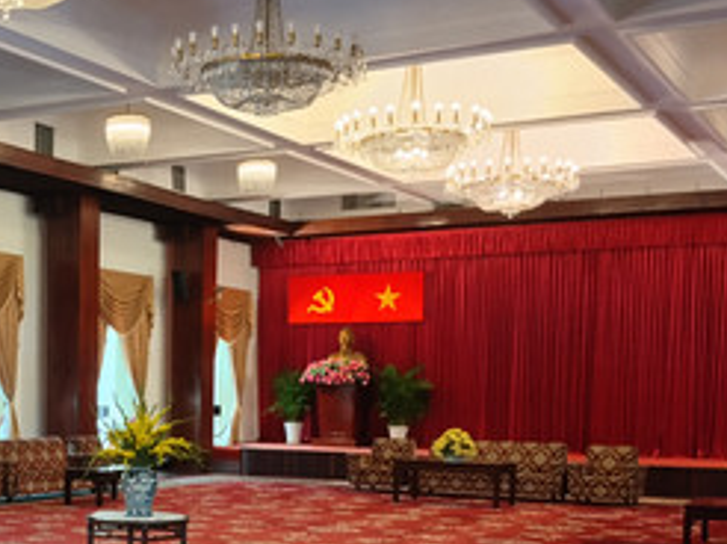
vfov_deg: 24.3
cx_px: 124
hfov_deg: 31.7
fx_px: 1238
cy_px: 460
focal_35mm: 59
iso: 125
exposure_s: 1/33.3
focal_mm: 4.22
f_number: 1.8
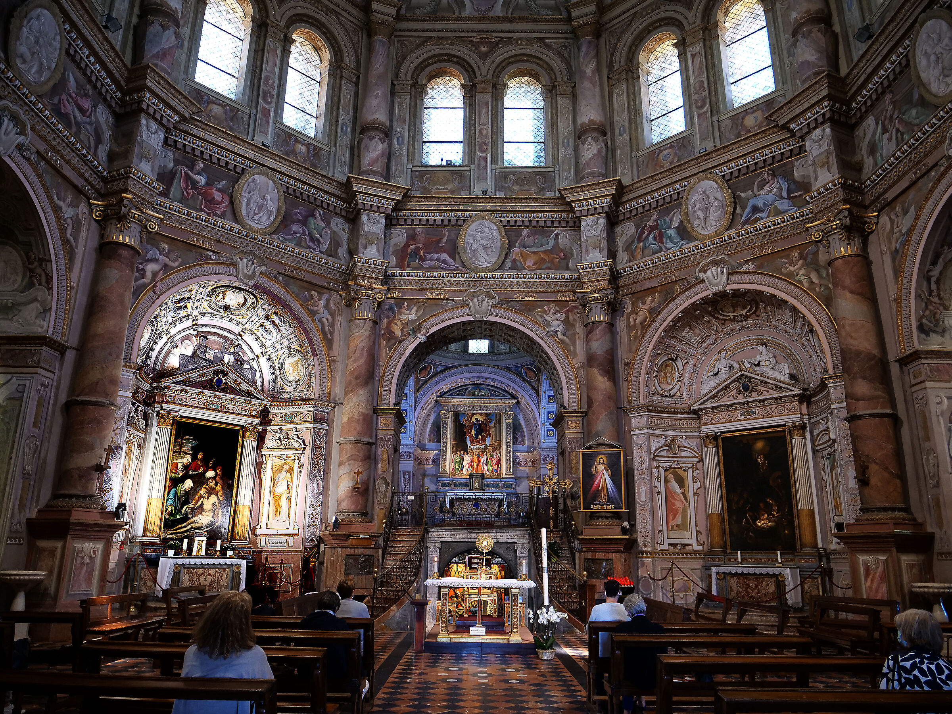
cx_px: 476
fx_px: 660
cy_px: 357
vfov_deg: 56.8
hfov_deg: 71.6
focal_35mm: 24
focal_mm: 12
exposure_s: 1/10
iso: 800
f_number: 2.8
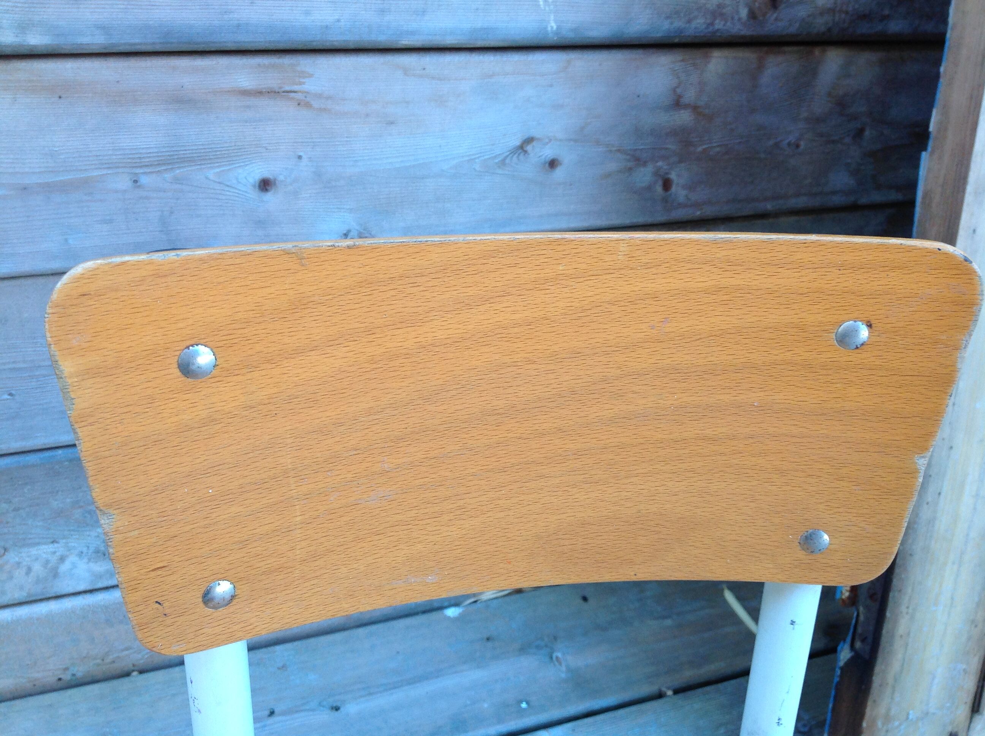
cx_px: 492
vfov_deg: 40.6
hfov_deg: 52.7
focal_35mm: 35
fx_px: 994
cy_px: 368
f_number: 2.4
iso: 64
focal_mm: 4.28
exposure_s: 1/120
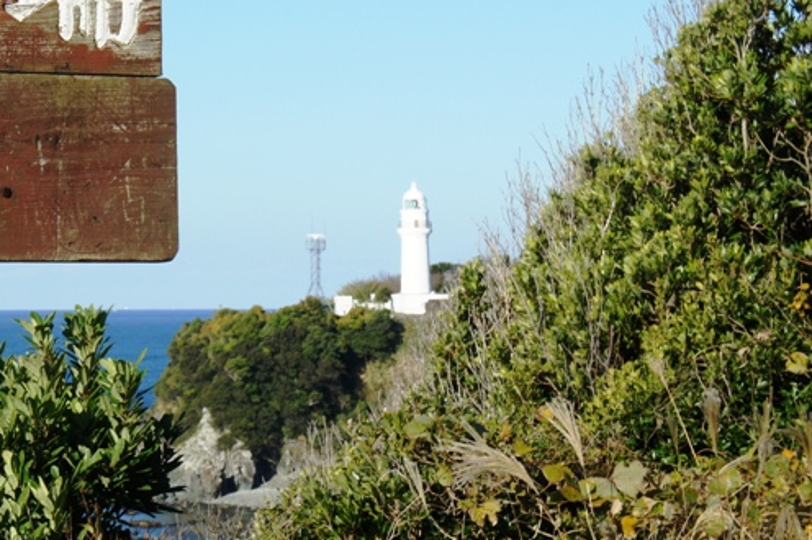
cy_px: 119
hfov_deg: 15.8
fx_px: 2863
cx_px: -20
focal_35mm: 127
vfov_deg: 10.7
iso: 200
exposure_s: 1/200
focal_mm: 41
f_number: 13
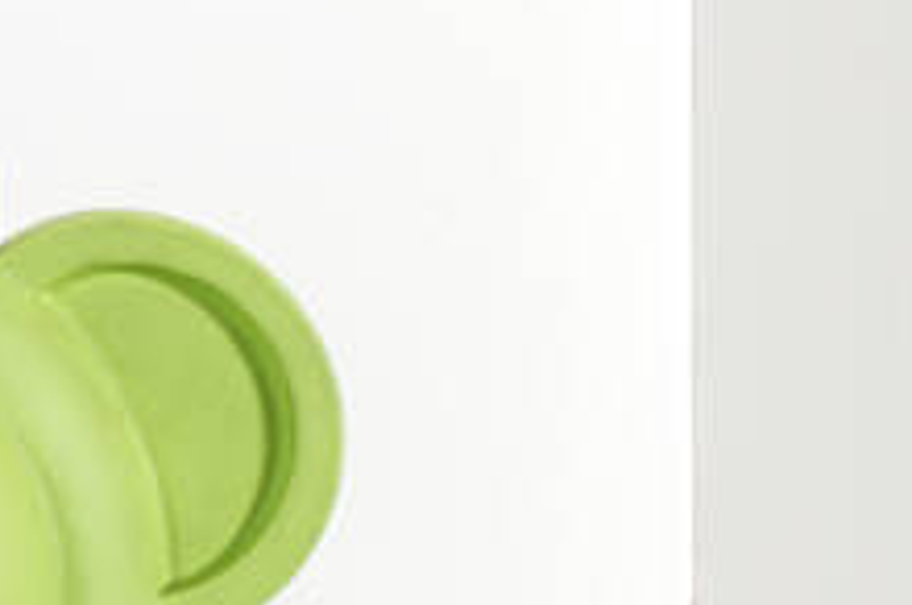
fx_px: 4342
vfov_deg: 8.0
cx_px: -274
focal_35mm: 172
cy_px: 305
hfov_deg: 11.7
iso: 100
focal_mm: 35
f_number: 16
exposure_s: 1/160
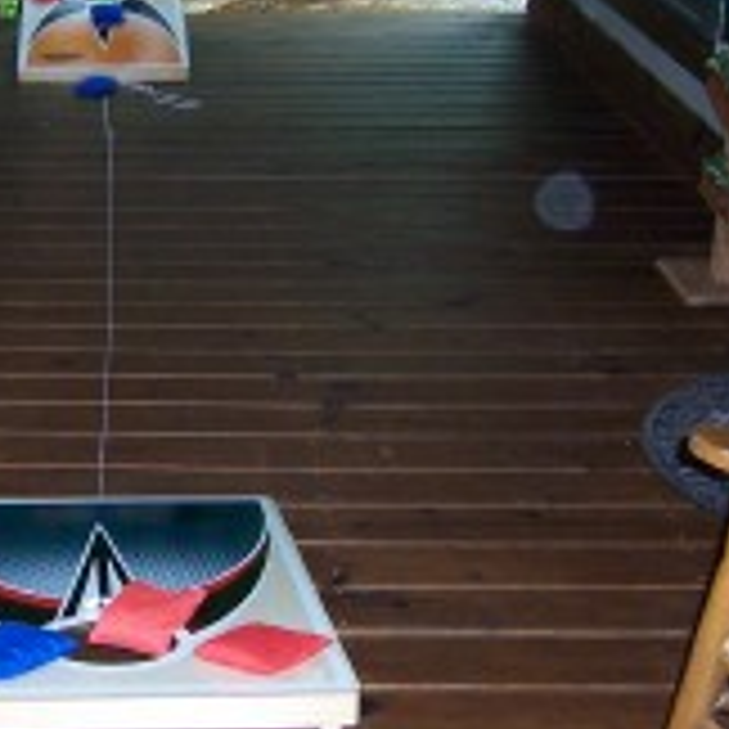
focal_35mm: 72
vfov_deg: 23.9
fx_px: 1715
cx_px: 158
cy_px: 256
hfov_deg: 23.7
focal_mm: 5.5
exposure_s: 1/60
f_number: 2.8
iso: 140
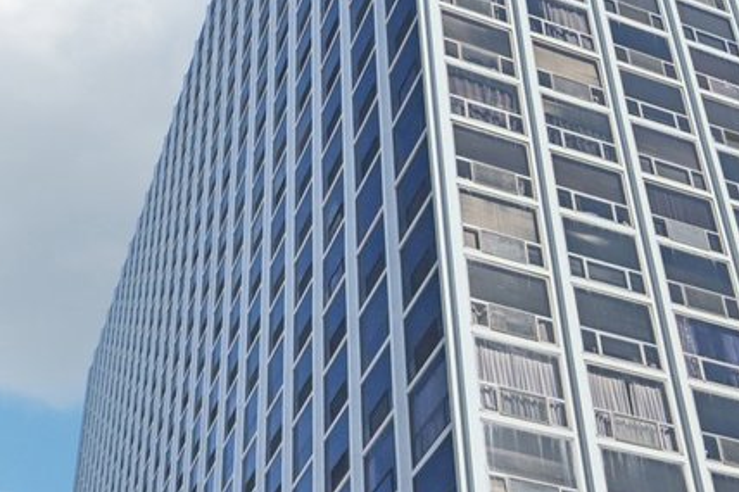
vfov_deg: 24.5
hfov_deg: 37.4
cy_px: 473
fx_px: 1087
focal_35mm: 53
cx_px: 432
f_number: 8
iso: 800
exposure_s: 1/2000
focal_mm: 14
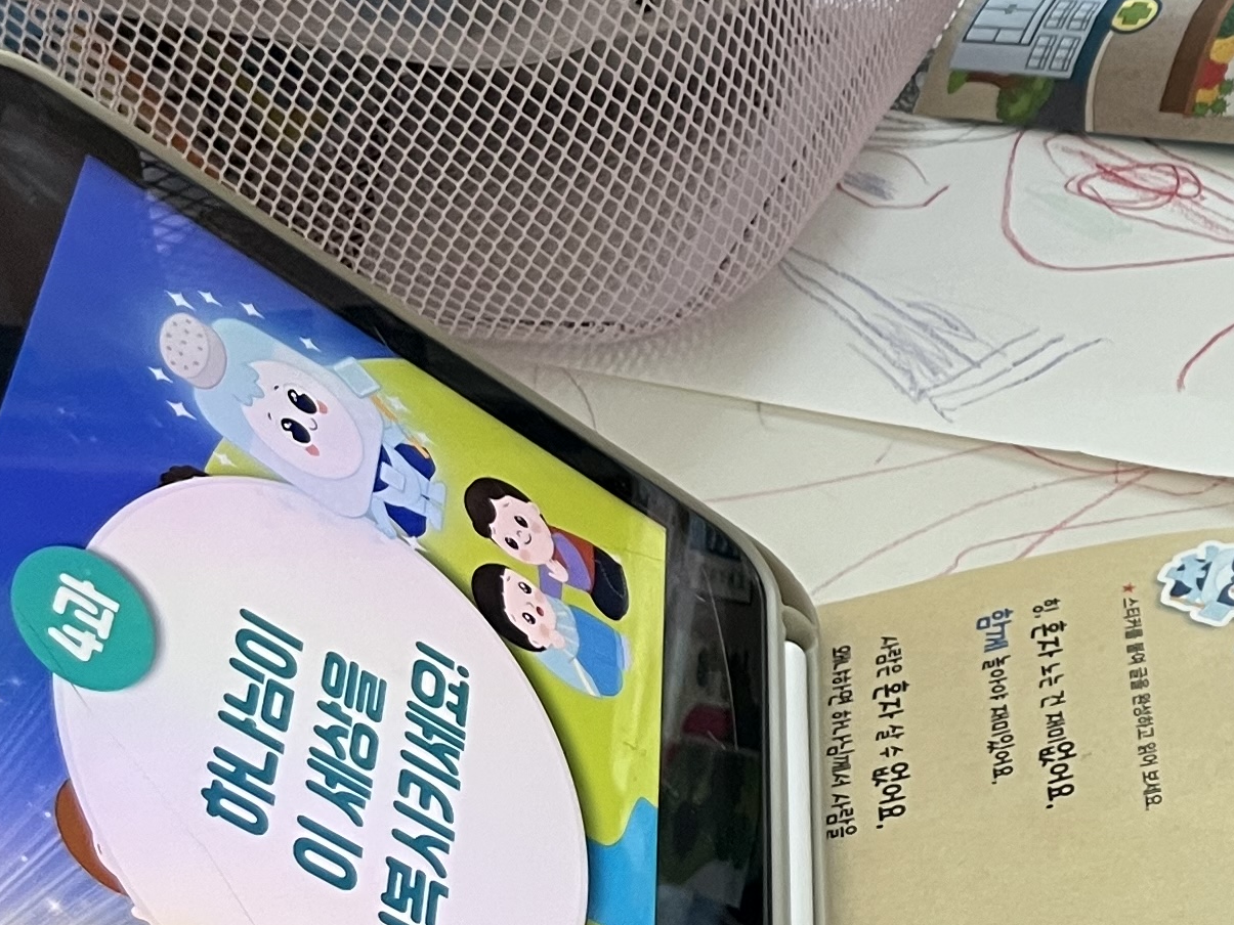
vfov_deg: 16.8
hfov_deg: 20.2
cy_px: 138
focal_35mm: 87
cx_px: 1696
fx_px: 3102
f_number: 1.6
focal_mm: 5.1
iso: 125
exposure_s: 1/78
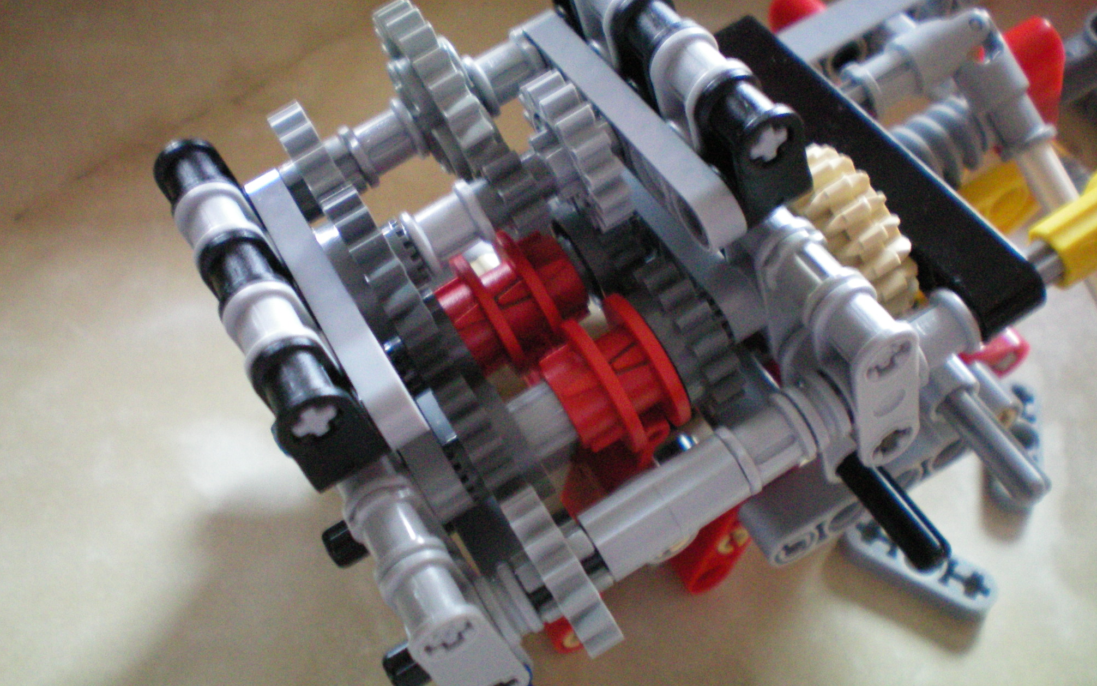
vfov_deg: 31.3
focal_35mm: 41
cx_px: 551
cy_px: 330
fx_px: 1226
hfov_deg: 48.2
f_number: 3.1
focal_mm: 6.3
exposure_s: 1/13
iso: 400
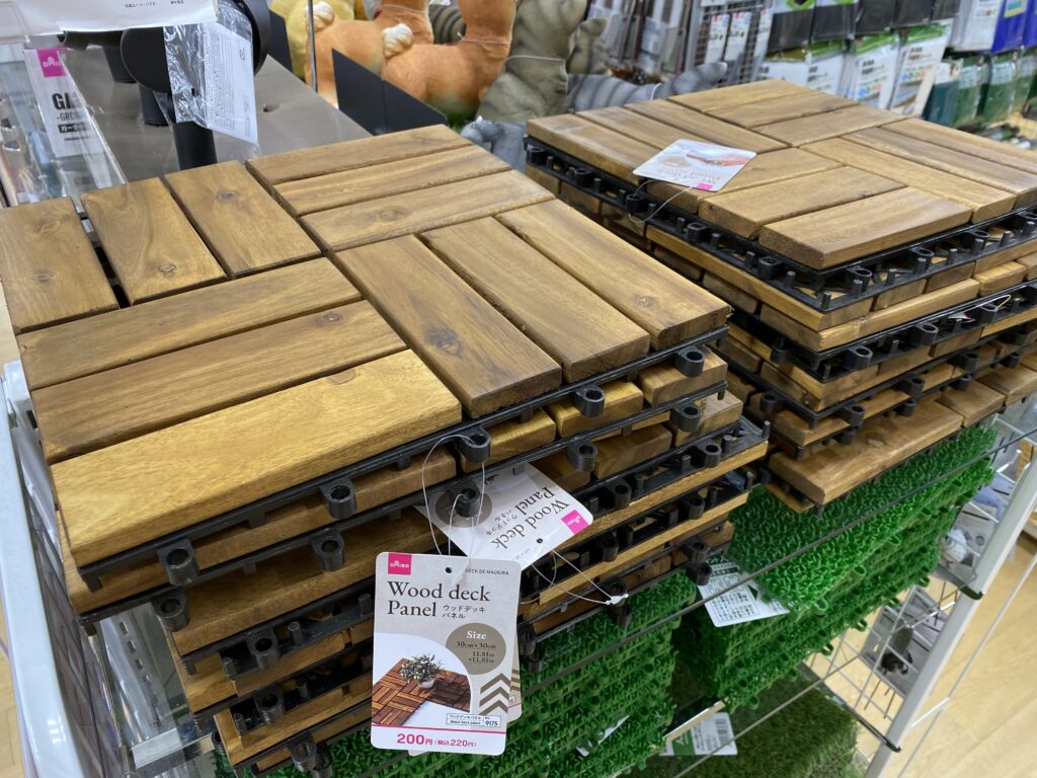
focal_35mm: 26
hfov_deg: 67.3
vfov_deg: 53.1
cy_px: 389
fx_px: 779
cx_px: 518
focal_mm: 4.25
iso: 100
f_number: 1.8
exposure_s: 1/121
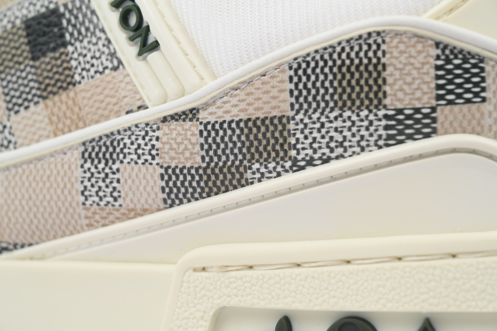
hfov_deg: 17.8
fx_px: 1588
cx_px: 248
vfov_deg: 11.9
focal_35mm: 115
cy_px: 166
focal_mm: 115
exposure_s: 1/100
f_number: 11
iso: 400
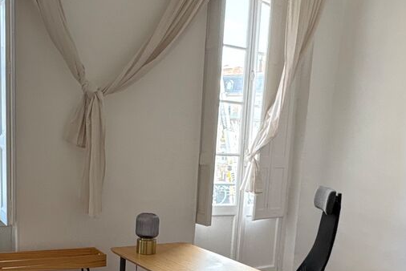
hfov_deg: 42.7
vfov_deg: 28.4
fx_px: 519
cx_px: 205
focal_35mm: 46
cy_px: 234
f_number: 2.2
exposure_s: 1/94
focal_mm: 2.22
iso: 200
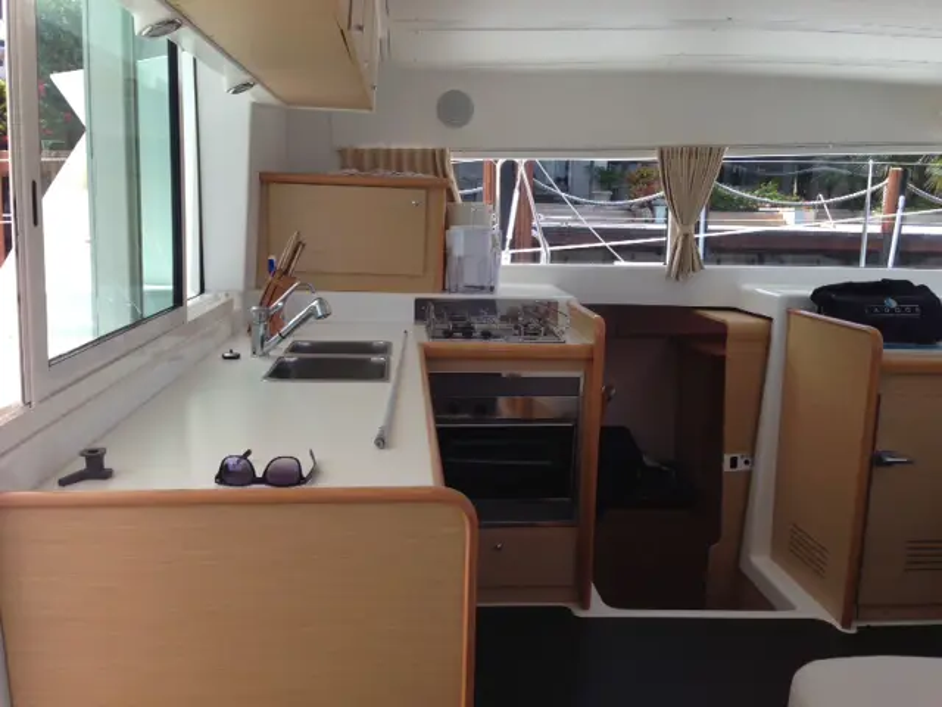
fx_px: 898
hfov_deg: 55.4
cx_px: 471
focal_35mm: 33
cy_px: 354
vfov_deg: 42.9
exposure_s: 1/298
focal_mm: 4.12
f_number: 2.4
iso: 50
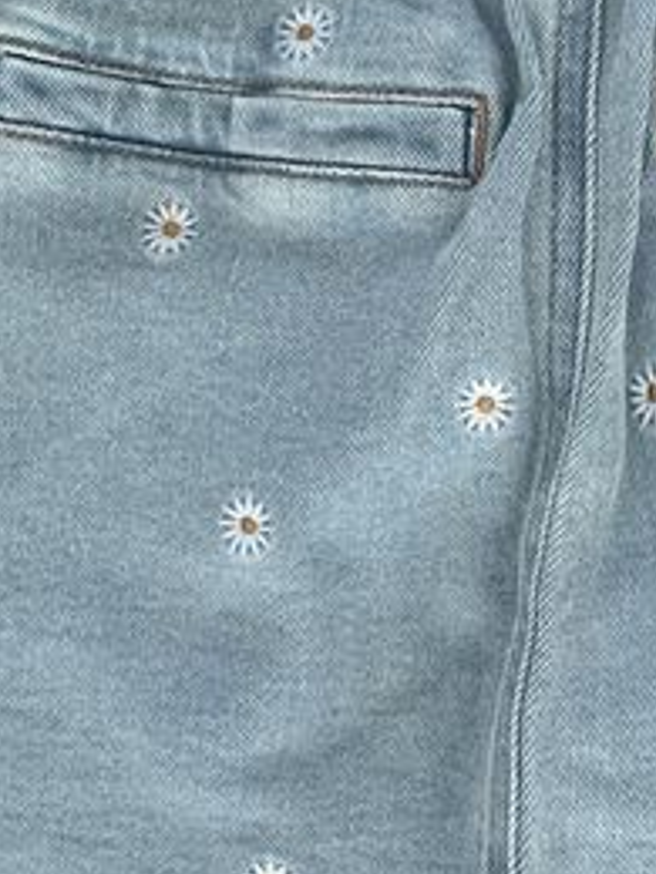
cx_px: 498
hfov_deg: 14.7
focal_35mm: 100
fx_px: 2527
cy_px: 467
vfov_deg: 19.6
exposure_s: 1/61
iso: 100
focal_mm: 4.25
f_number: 1.8
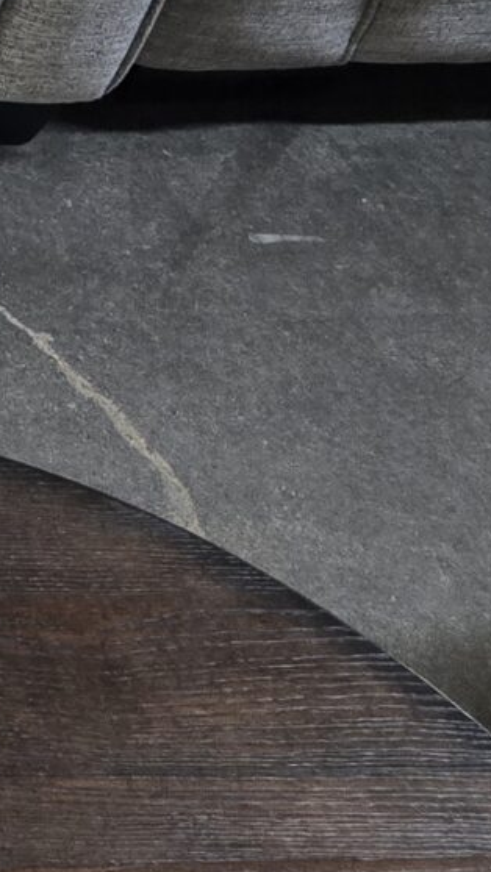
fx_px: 2661
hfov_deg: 9.0
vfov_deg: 16.7
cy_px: -489
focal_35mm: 115
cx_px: -851
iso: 500
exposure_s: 1/120
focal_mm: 5.4
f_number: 1.8
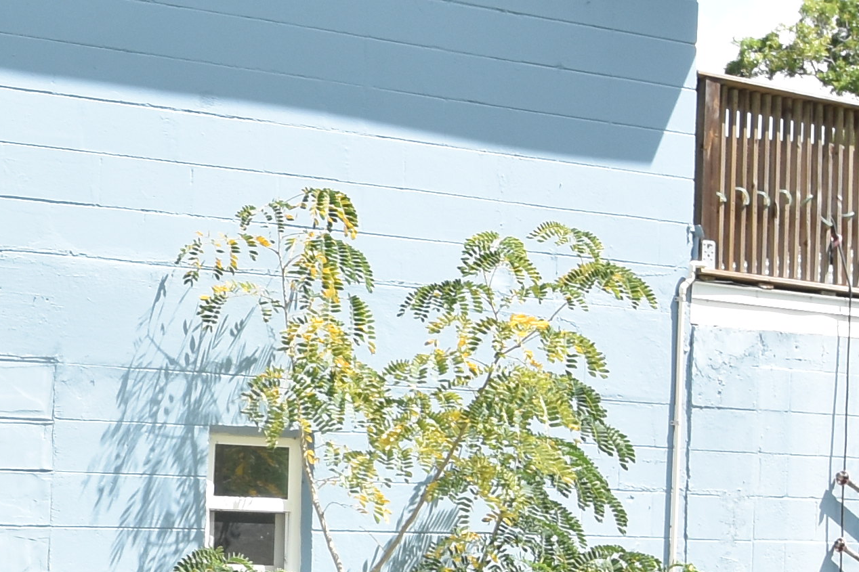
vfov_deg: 19.0
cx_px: 39
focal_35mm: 71
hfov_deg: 27.1
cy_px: 449
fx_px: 1694
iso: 200
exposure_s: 1/250
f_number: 8
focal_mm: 10
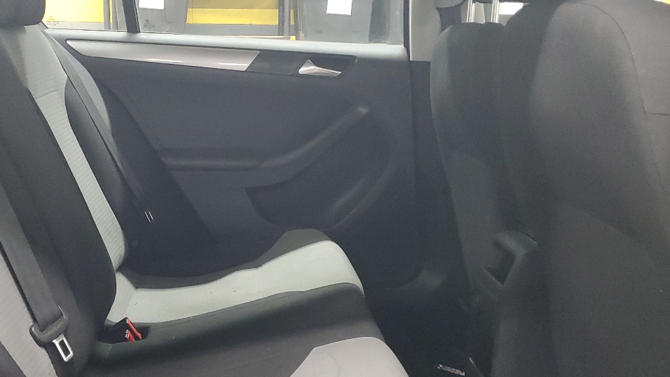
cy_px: 157
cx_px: 275
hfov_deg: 44.4
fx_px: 817
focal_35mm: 46
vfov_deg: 25.9
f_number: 1.5
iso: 407
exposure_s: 1/60.2
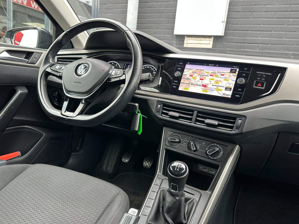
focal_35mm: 24
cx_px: 150
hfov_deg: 71.6
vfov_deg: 56.8
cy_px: 112
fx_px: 207
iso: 200
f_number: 1.78
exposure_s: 1/121
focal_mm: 6.86
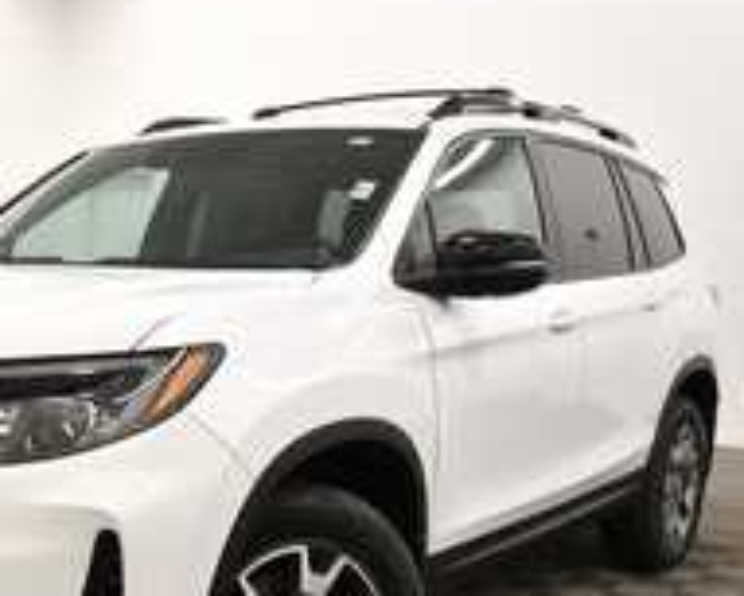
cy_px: 462
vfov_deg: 28.1
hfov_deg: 34.3
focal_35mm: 53
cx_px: 156
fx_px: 1168
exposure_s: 1/160
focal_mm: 18
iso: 800
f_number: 5.6
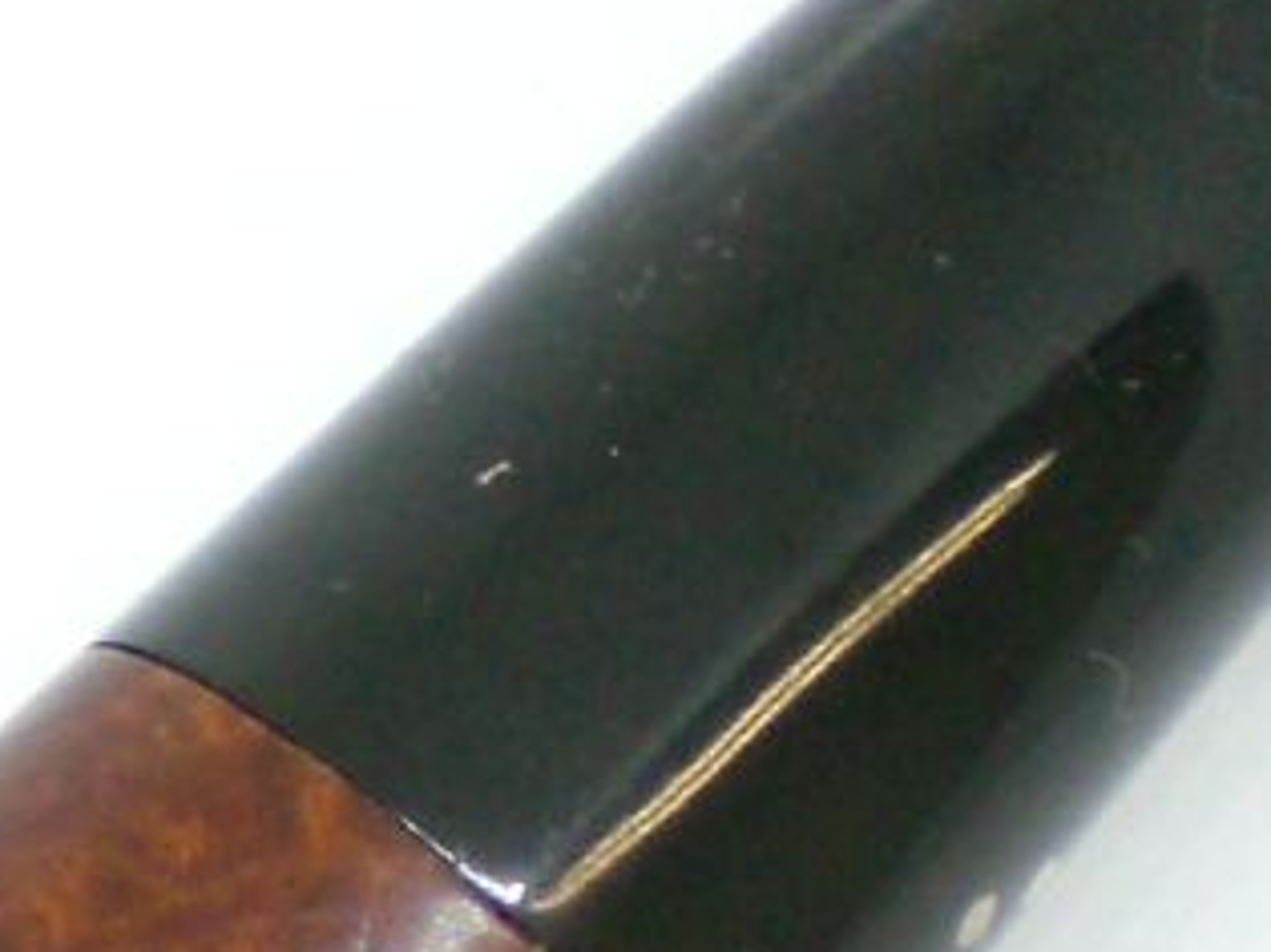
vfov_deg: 7.5
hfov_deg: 10.1
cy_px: 1682
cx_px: -157
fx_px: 7084
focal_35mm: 193
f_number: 3.1
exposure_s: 1/125
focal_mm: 6.3
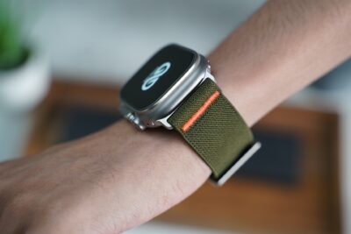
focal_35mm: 62
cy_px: 117
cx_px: 176
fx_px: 605
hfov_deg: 32.4
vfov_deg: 21.9
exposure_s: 1/90
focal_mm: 62
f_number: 4
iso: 1600
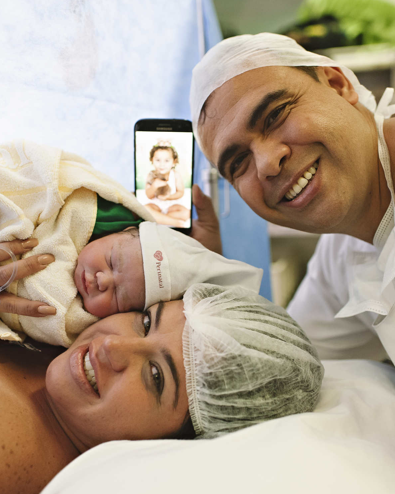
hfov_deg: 37.3
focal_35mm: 40
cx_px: 200
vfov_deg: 45.8
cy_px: 265
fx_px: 585
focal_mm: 35
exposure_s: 1/125
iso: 1600
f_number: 2.2
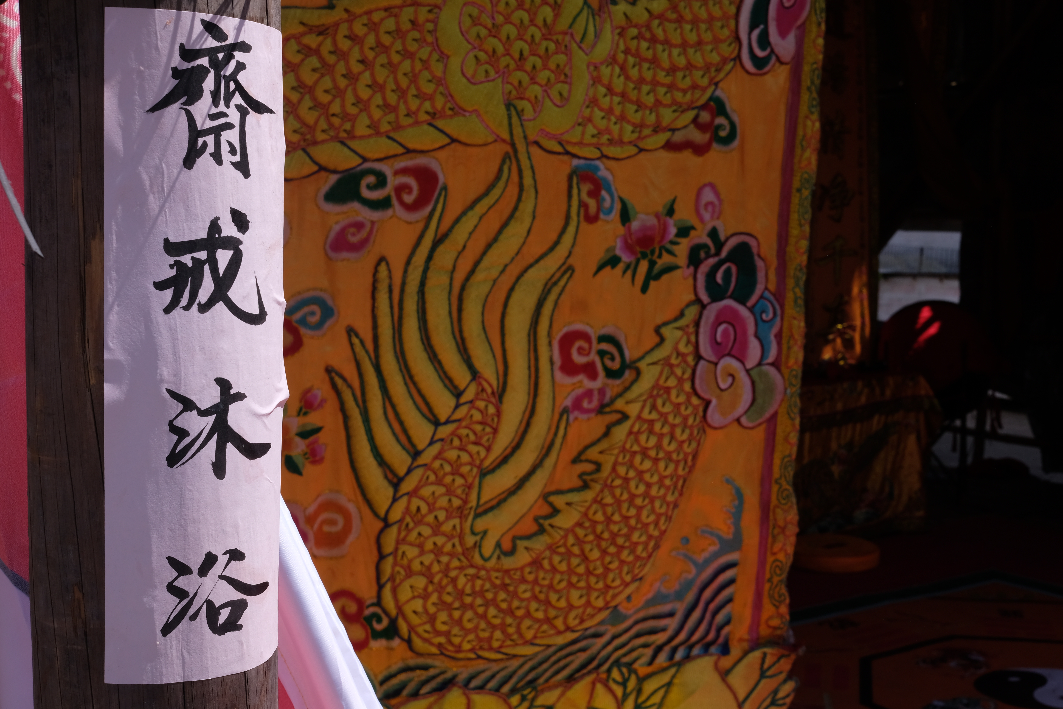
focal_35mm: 41
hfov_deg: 47.4
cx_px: 532
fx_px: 1211
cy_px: 354
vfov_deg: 32.6
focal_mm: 27
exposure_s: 1/320
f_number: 10
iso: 200
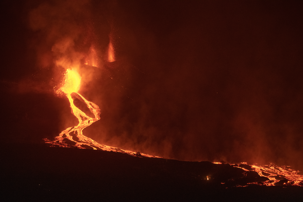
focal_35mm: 240
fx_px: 2020
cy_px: 101
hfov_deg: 8.6
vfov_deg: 5.7
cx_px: 152
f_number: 5.3
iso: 3200
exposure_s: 1/25
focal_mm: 240
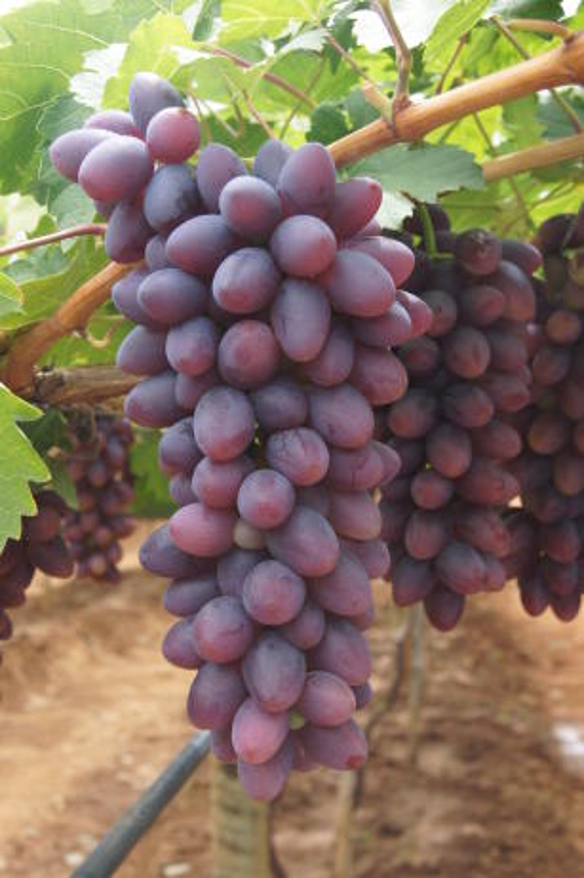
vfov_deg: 37.9
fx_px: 1278
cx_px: 292
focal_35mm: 52
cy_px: 439
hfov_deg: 25.7
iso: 200
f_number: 10
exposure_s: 1/80
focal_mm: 35
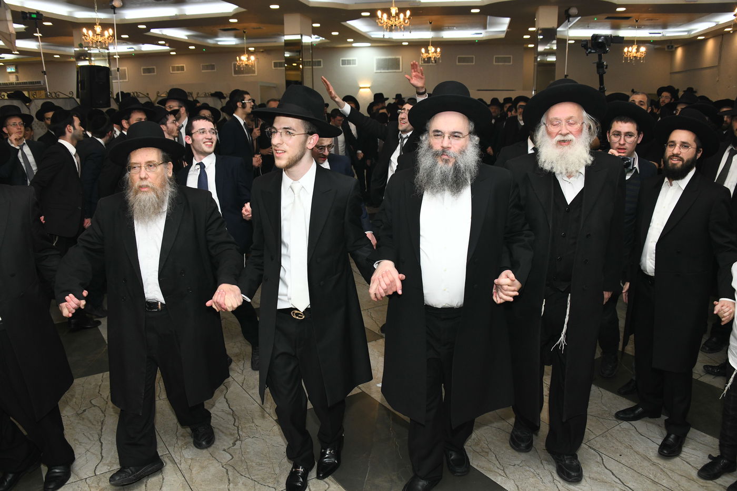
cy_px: 246
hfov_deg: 65.5
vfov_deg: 46.4
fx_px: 573
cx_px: 368
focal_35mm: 28
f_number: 5.6
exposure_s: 1/250
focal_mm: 28
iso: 1600
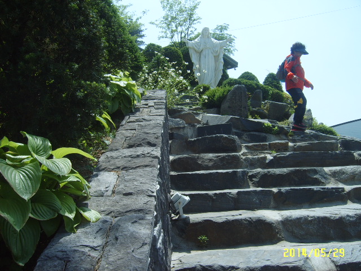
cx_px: 180
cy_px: 136
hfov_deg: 52.6
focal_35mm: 35
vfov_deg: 40.7
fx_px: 365
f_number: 5.8
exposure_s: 1/250
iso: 50
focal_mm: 5.8
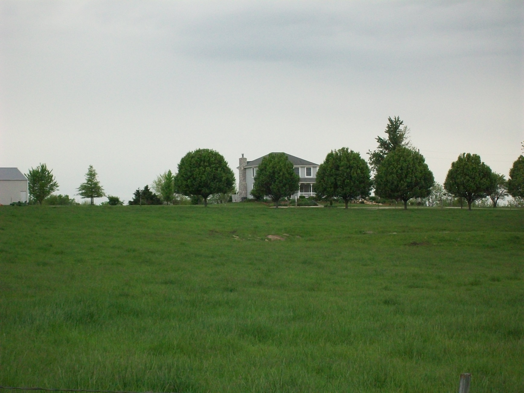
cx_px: 262
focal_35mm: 108
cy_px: 196
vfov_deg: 13.7
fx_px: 1635
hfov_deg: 18.2
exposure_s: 1/160
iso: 160
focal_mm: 18
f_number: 4.8
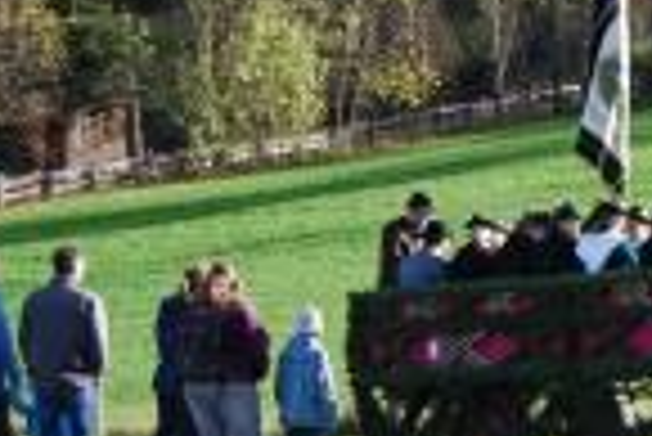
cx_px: 976
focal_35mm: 130
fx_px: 2357
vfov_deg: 10.6
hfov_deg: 14.7
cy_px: 175
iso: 100
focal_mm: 28
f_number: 5.6
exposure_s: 1/125
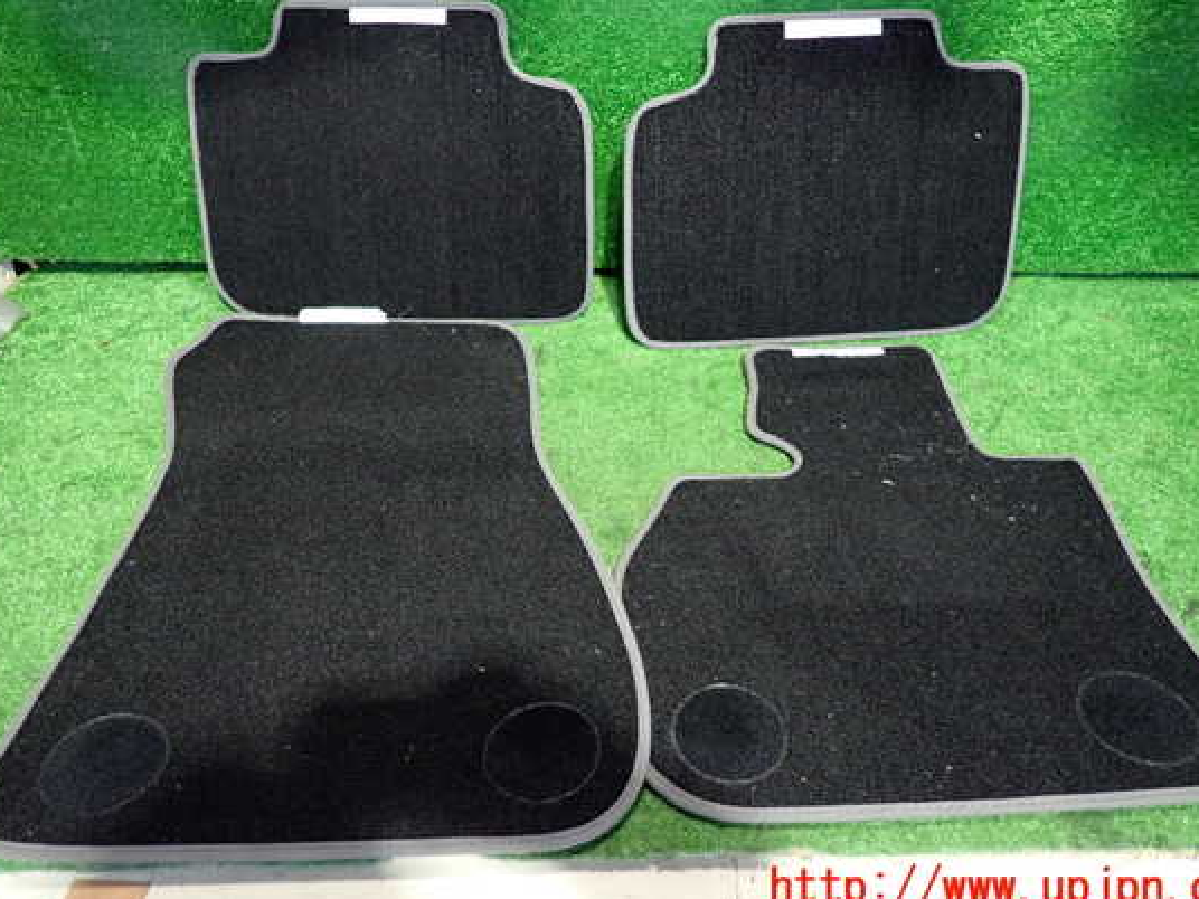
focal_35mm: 28
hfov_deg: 63.4
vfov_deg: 49.7
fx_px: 970
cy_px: 414
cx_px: 604
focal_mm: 4.5
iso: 800
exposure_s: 1/25
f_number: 2
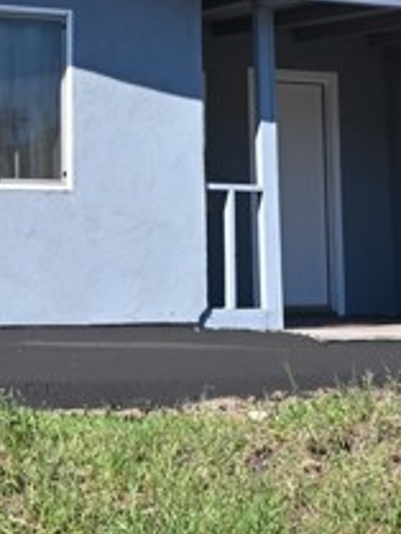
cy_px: -1
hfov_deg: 14.9
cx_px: -43
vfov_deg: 19.6
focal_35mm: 97
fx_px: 1497
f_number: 7.1
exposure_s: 1/400
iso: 100
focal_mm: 22.5
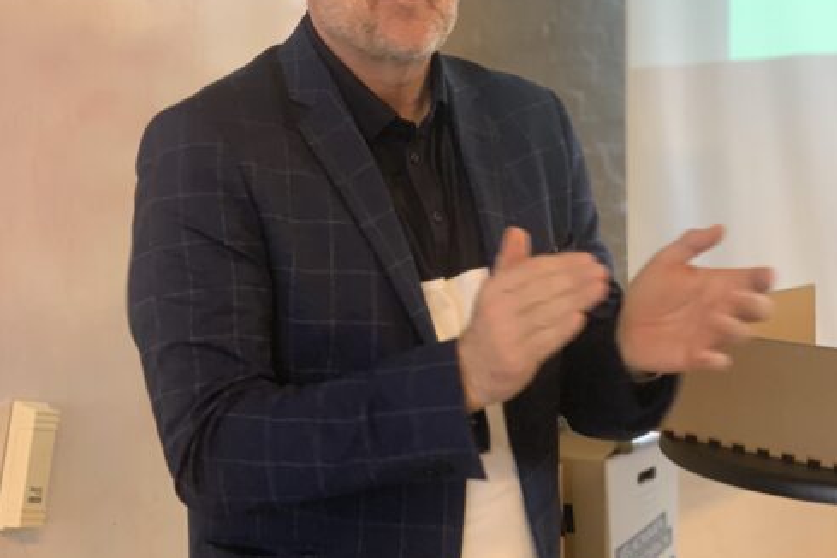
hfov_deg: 26.3
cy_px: 233
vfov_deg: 17.7
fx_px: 1790
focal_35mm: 77
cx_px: 375
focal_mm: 6
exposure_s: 1/50
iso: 125
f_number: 2.4
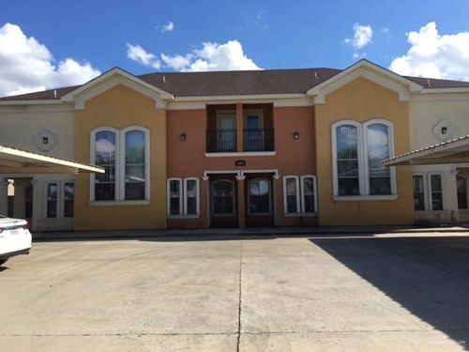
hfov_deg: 61.7
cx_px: 234
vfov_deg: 48.2
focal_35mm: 29
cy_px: 176
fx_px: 393
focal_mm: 4.15
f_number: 2.2
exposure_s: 1/1166
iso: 25
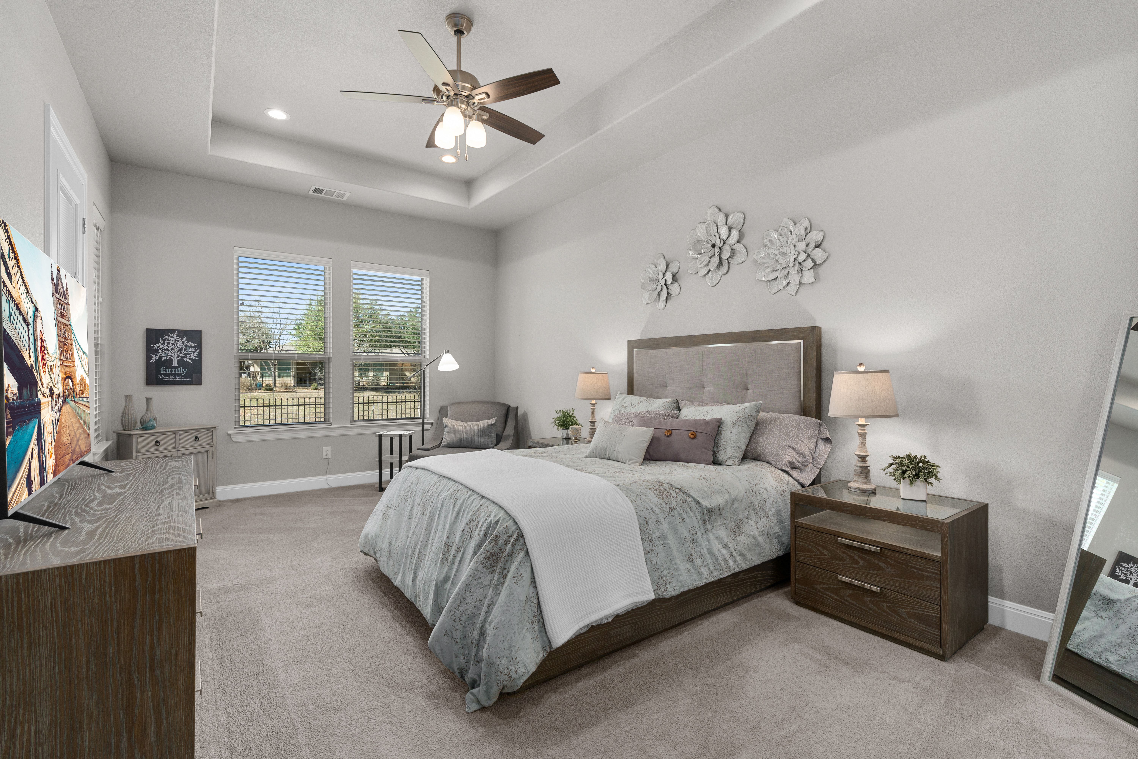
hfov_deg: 96.7
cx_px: 569
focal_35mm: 16
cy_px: 380
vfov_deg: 73.7
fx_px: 506
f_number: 7.1
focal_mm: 16
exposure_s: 1/160
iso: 320
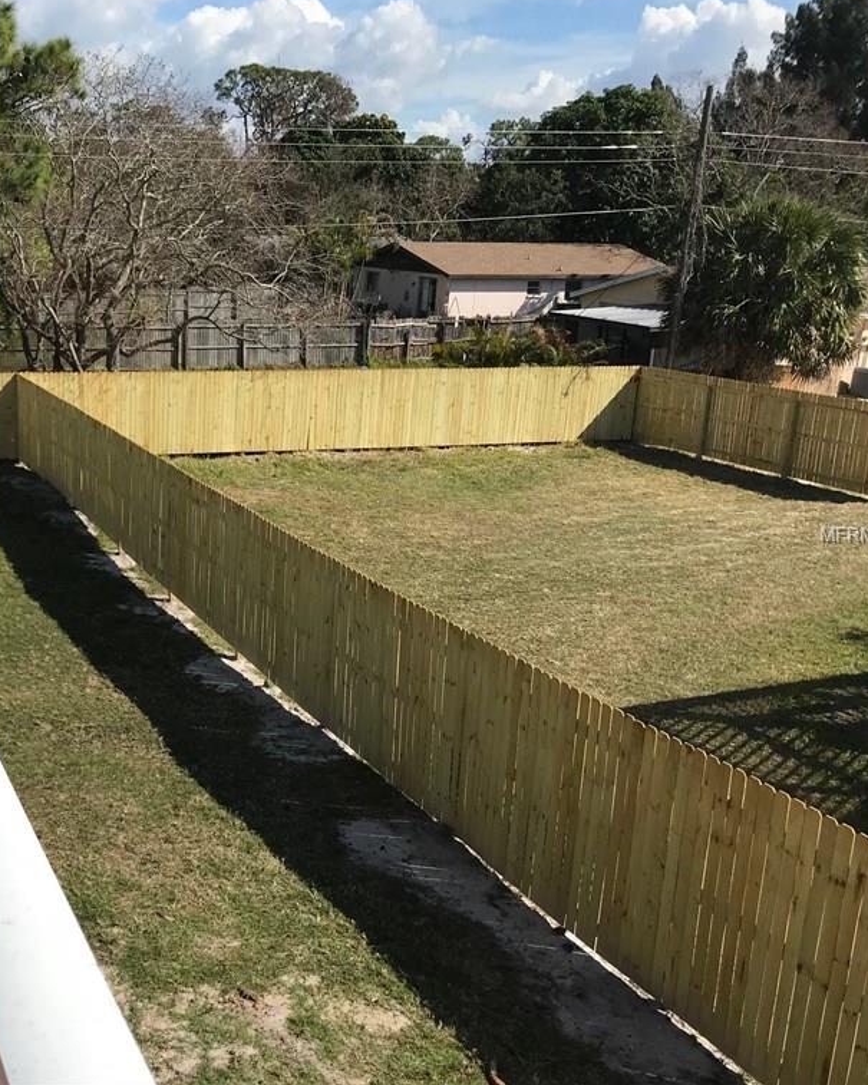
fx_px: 1188
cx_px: 172
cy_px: 535
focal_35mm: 37
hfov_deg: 38.6
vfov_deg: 49.1
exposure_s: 1/2907
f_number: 1.8
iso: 20
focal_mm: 3.99
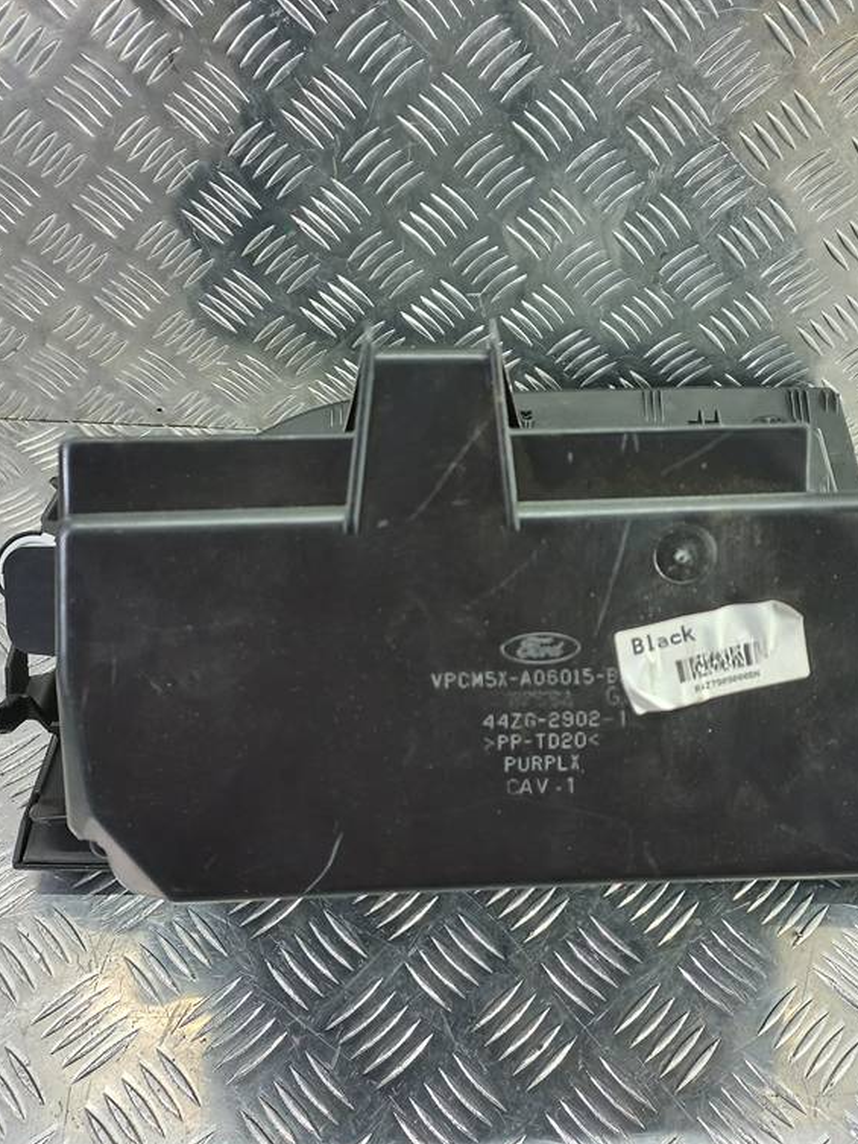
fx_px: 1123
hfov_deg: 41.7
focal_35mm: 34
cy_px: 574
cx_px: 503
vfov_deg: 54.0
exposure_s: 1/50
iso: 200
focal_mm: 4.6
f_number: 1.8
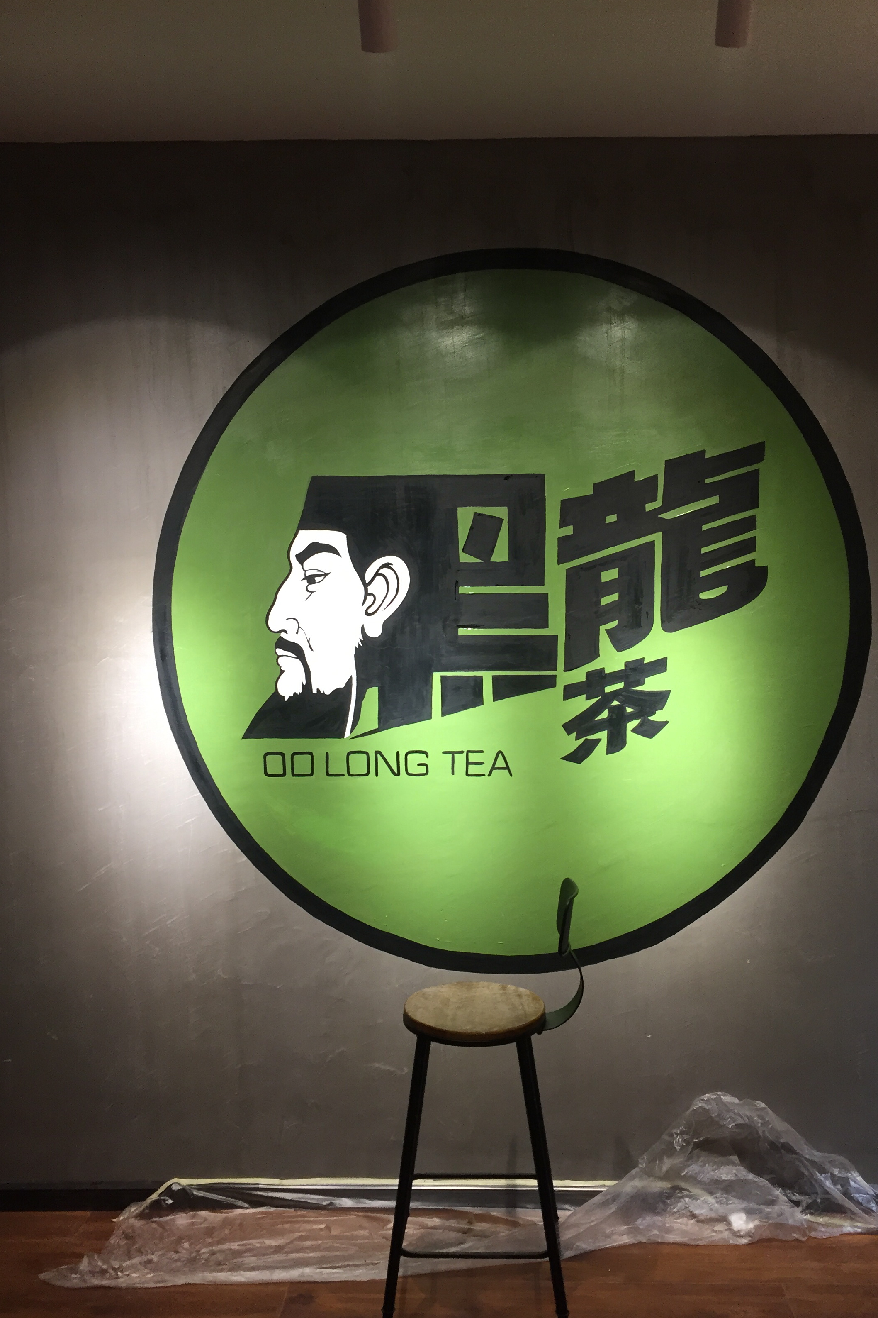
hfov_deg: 42.2
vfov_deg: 60.3
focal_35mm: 31
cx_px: 491
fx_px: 1134
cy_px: 659
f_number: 2.2
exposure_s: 1/33
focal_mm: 4.15
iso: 125
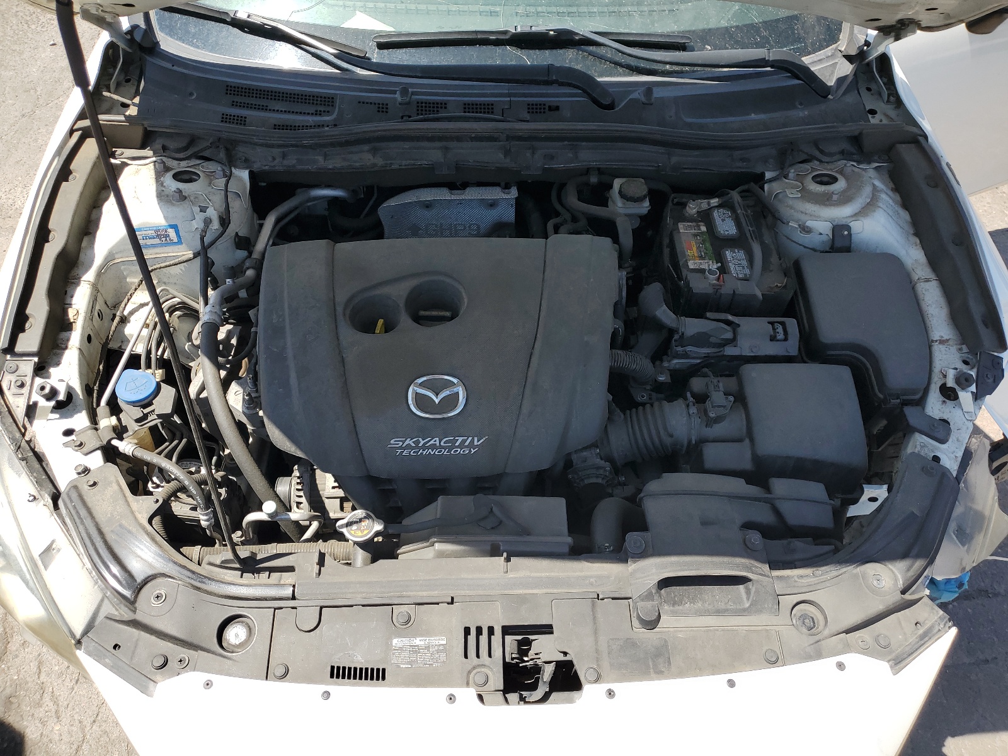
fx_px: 757
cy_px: 378
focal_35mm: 26
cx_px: 504
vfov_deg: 53.1
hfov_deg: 67.3
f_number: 1.5
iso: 50
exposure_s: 1/1429
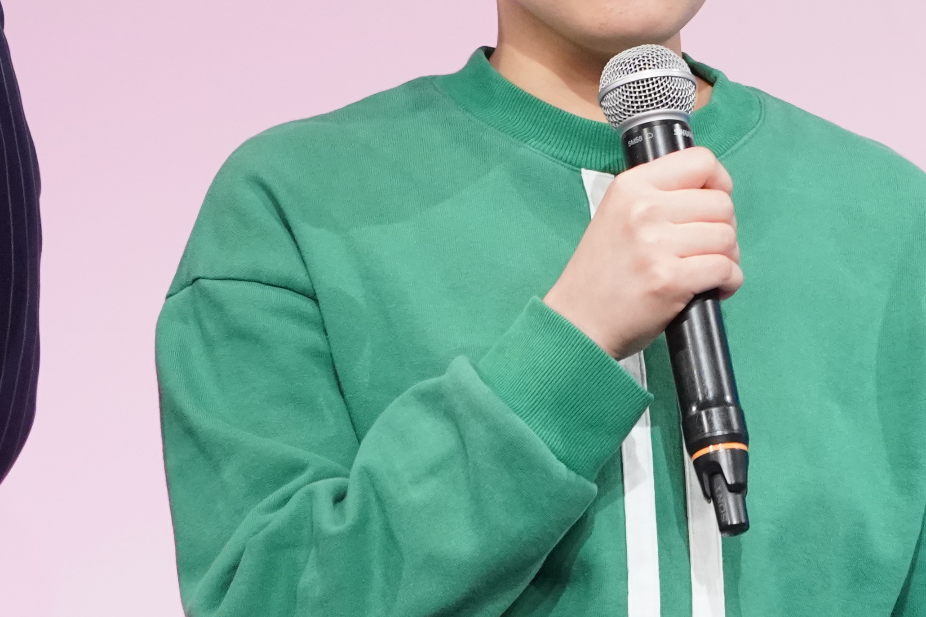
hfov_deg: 3.3
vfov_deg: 2.2
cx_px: 1159
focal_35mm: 626
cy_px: 110
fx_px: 16101
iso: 5000
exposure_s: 1/160
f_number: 5.6
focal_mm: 215
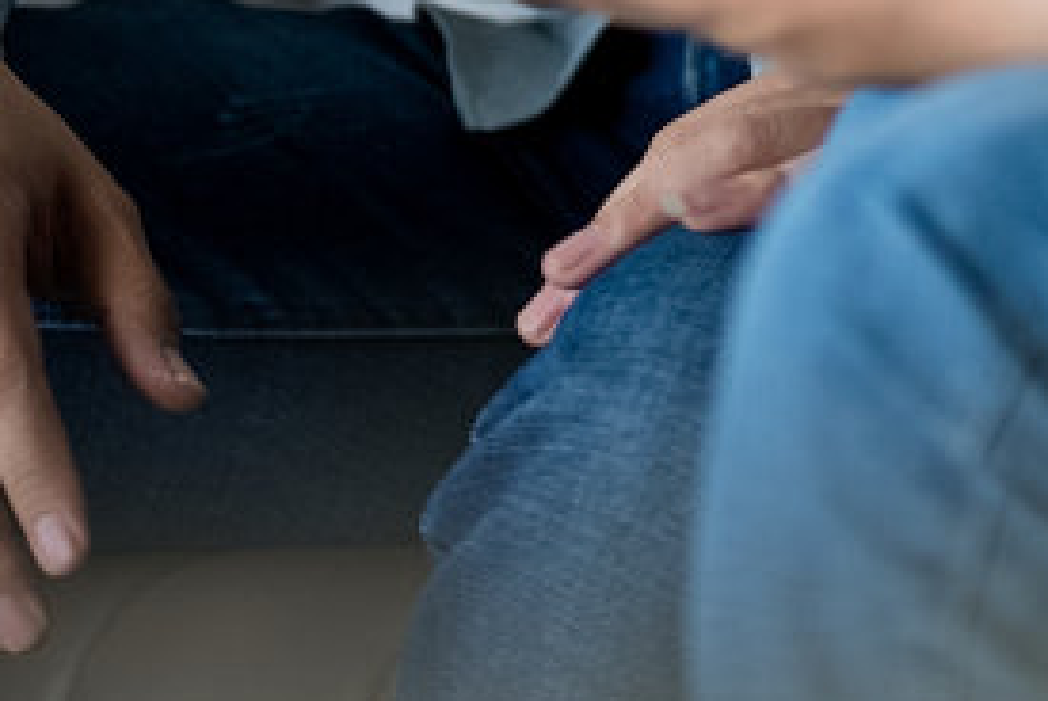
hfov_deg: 7.0
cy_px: -897
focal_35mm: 291
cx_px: 1280
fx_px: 8480
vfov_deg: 4.6
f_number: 1.4
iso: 100
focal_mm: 50
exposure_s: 1/250
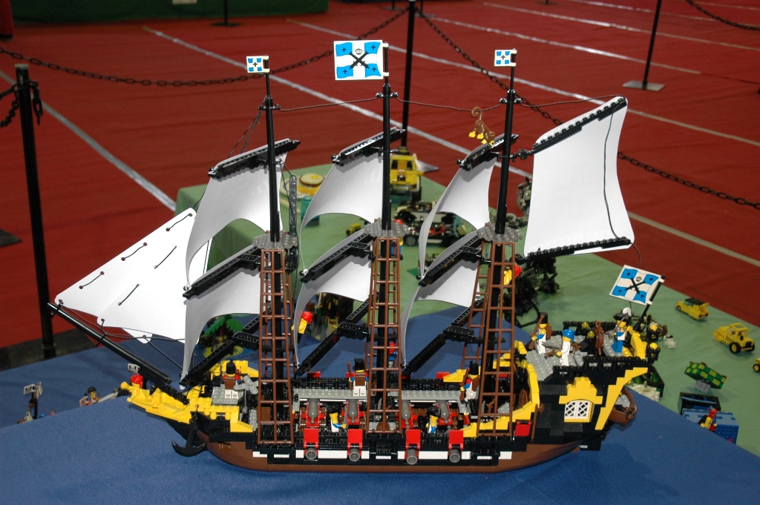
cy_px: 252
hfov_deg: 45.0
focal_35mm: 44
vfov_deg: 30.8
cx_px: 380
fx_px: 918
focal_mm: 29
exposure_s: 1/13
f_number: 6.3
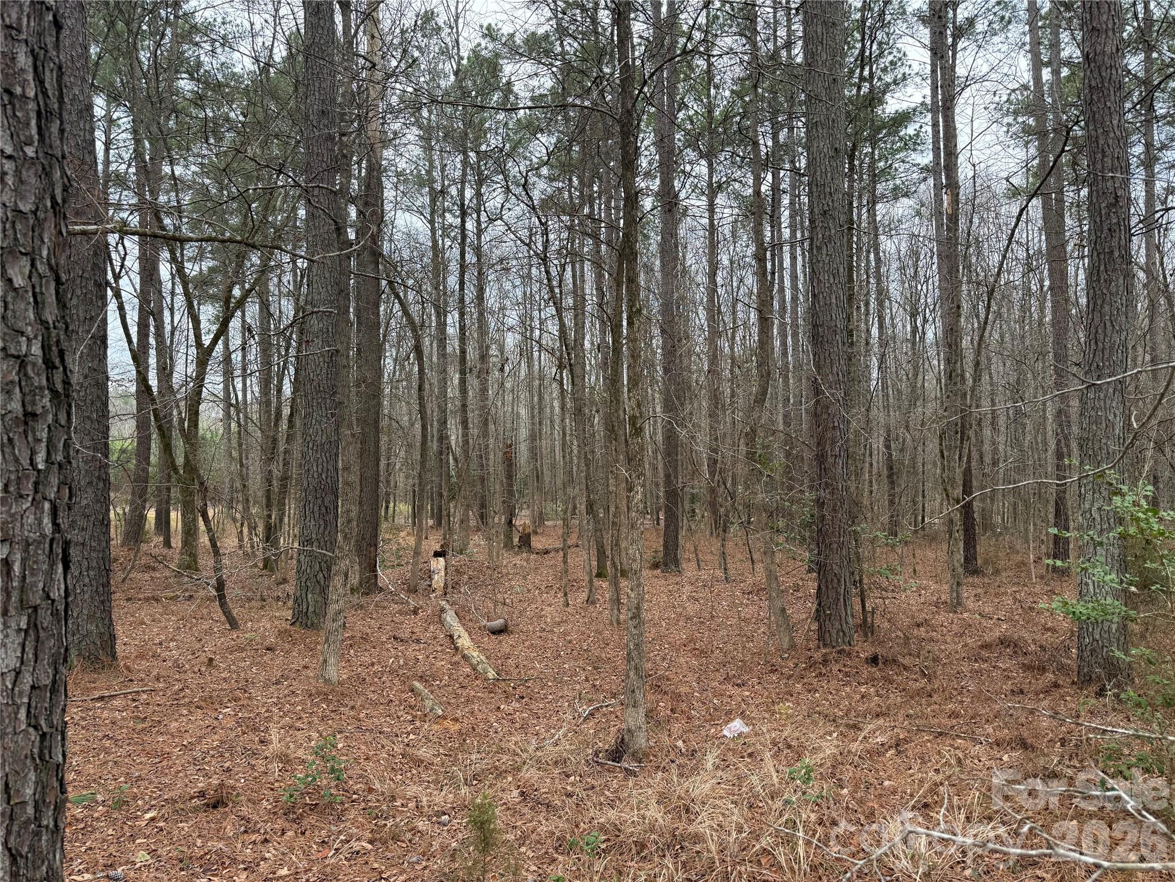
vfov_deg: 56.8
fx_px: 815
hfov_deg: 71.6
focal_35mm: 24
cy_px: 441
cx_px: 588
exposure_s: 1/563
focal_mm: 6.76
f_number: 1.78
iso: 100
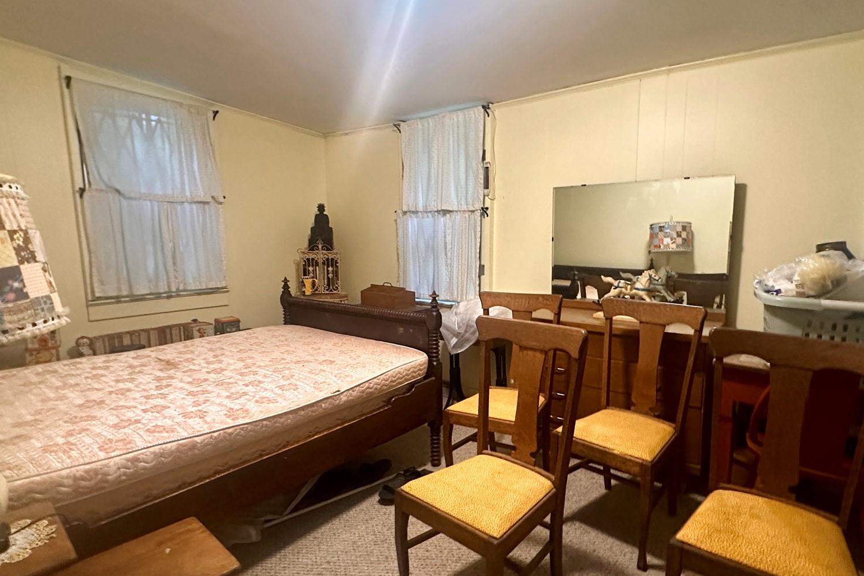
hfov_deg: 83.7
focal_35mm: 20
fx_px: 480
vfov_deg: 61.9
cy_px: 305
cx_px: 476
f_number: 2.2
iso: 640
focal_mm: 2.22
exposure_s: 1/60
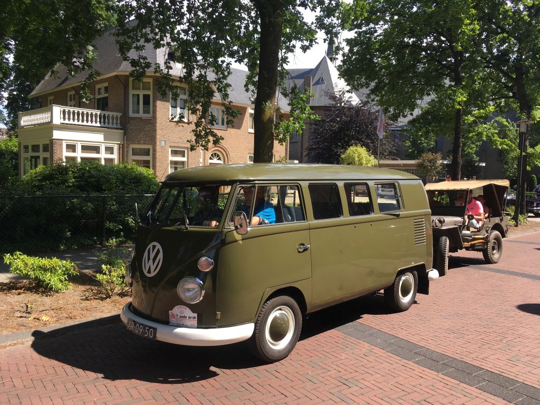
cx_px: 270
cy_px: 202
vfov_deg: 48.2
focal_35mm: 29
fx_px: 452
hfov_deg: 61.7
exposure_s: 1/630
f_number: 2.2
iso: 25
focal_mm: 4.15
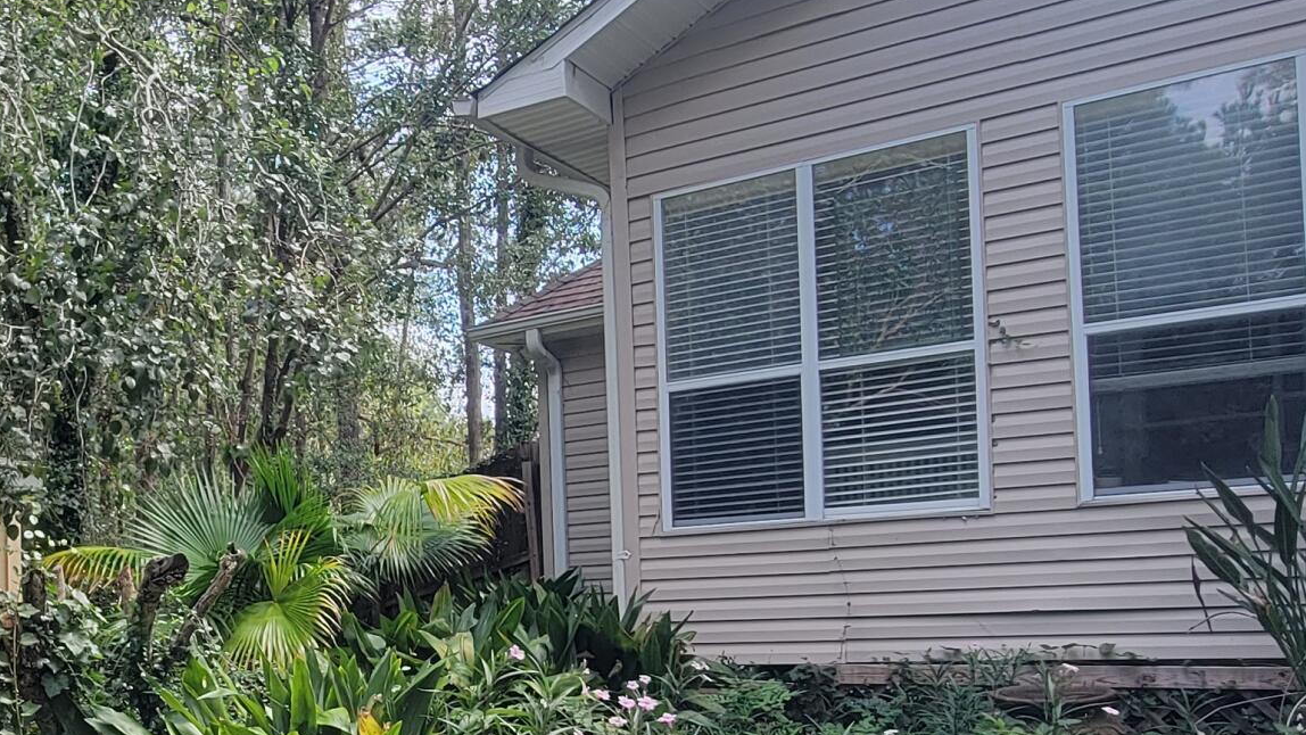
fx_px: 1281
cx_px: 265
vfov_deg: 31.3
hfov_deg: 50.8
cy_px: 573
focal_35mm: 37
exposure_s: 1/222
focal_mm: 2.2
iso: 50
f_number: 2.2
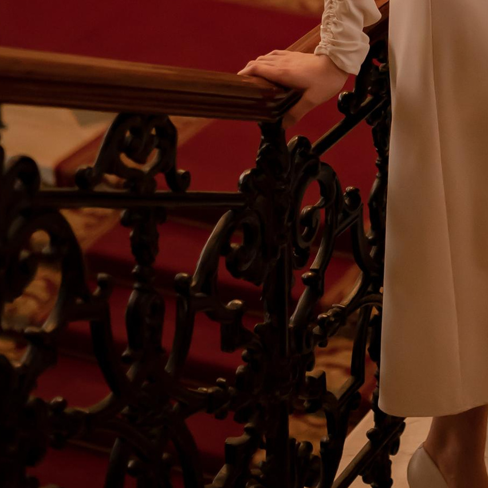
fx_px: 2137
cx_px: 562
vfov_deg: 12.5
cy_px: -180
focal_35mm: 134
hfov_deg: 12.7
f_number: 1.4
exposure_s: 1/160
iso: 1250
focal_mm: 35
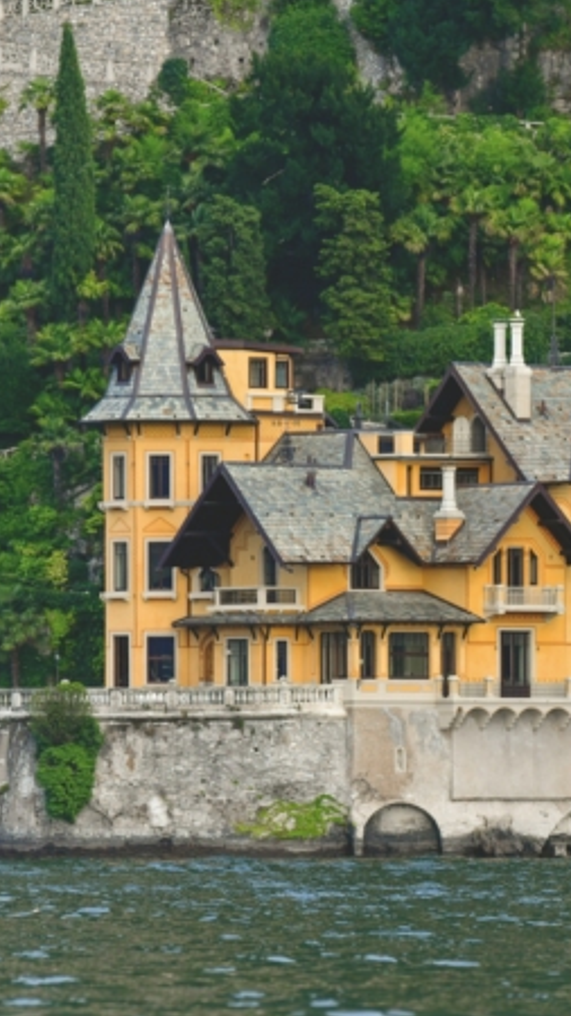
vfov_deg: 4.3
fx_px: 13625
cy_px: 507
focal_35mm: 506
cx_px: 528
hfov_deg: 2.4
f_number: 8
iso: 640
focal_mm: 320
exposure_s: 1/800
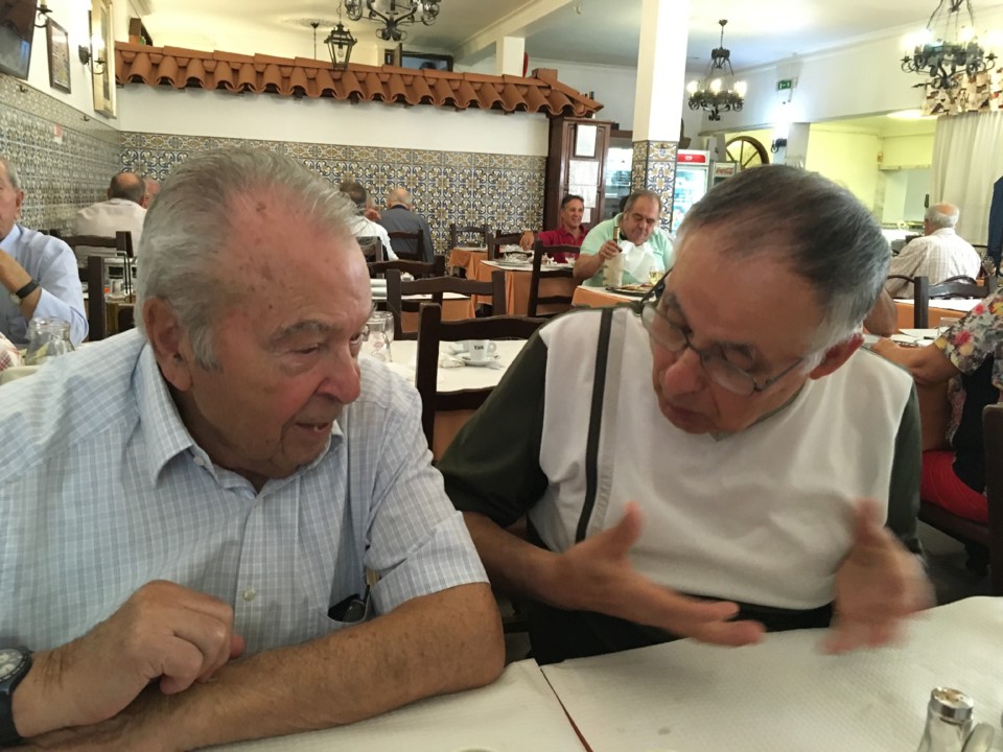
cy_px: 376
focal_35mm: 29
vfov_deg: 48.2
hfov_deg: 61.7
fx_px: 840
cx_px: 502
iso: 250
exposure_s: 1/17
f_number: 2.2
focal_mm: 4.15
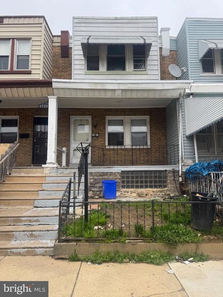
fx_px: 206
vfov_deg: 71.6
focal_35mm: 24
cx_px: 112
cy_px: 148
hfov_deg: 56.8
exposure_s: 1/615
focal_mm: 6.76
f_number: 1.78
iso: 80
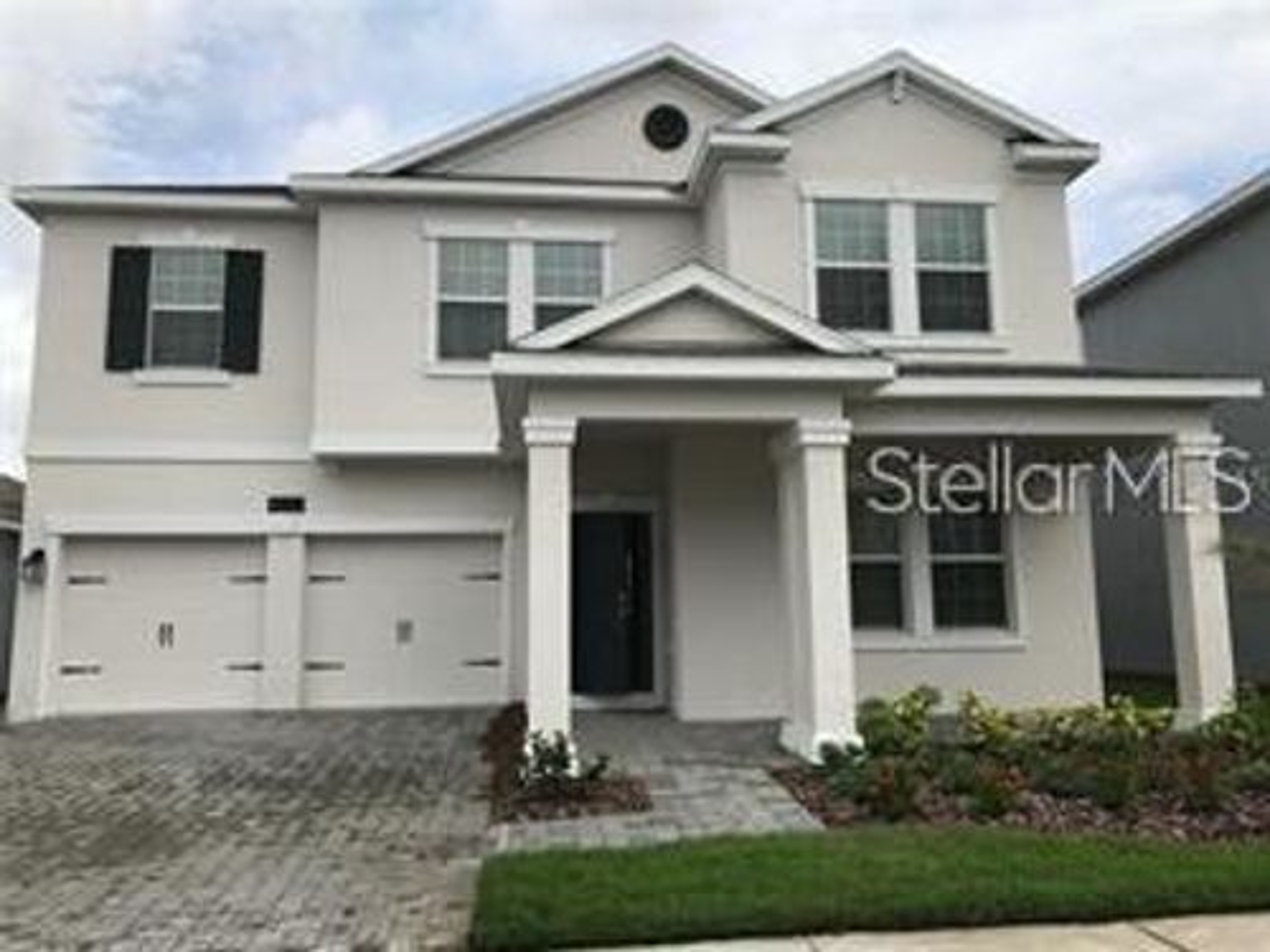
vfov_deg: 49.7
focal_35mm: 28
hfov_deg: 63.4
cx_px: 635
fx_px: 1027
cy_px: 476
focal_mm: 3.99
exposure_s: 1/2817
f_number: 1.8
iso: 20
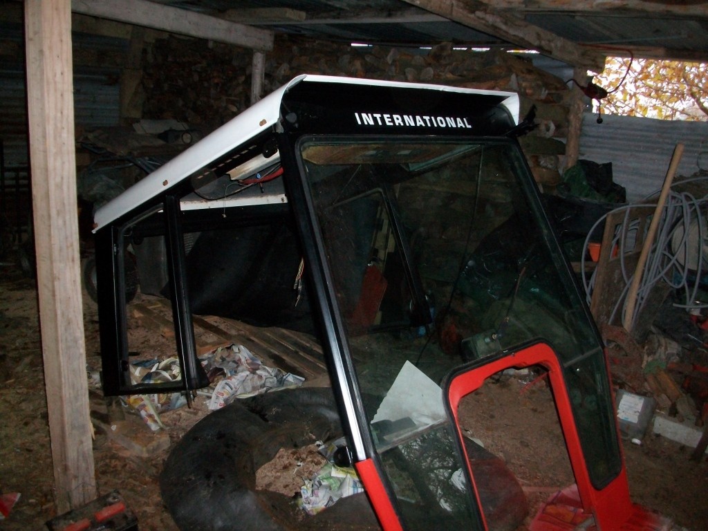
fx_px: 654
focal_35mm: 32
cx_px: 354
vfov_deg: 44.2
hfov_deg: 56.8
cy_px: 266
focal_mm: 5.7
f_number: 2.9
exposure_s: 1/40
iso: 320
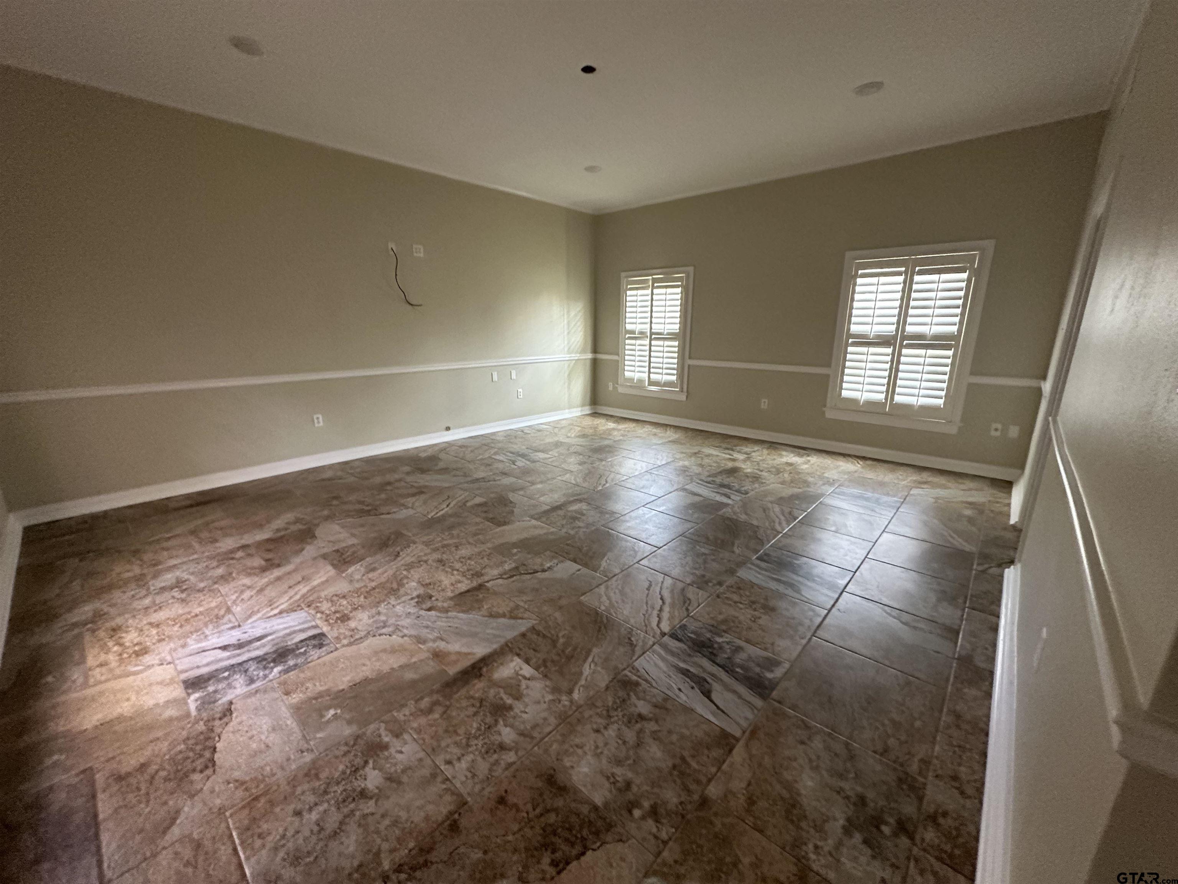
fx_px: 476
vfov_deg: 85.7
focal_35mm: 14
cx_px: 589
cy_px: 442
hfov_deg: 102.1
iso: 500
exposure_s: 1/60
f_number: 2.2
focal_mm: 2.22
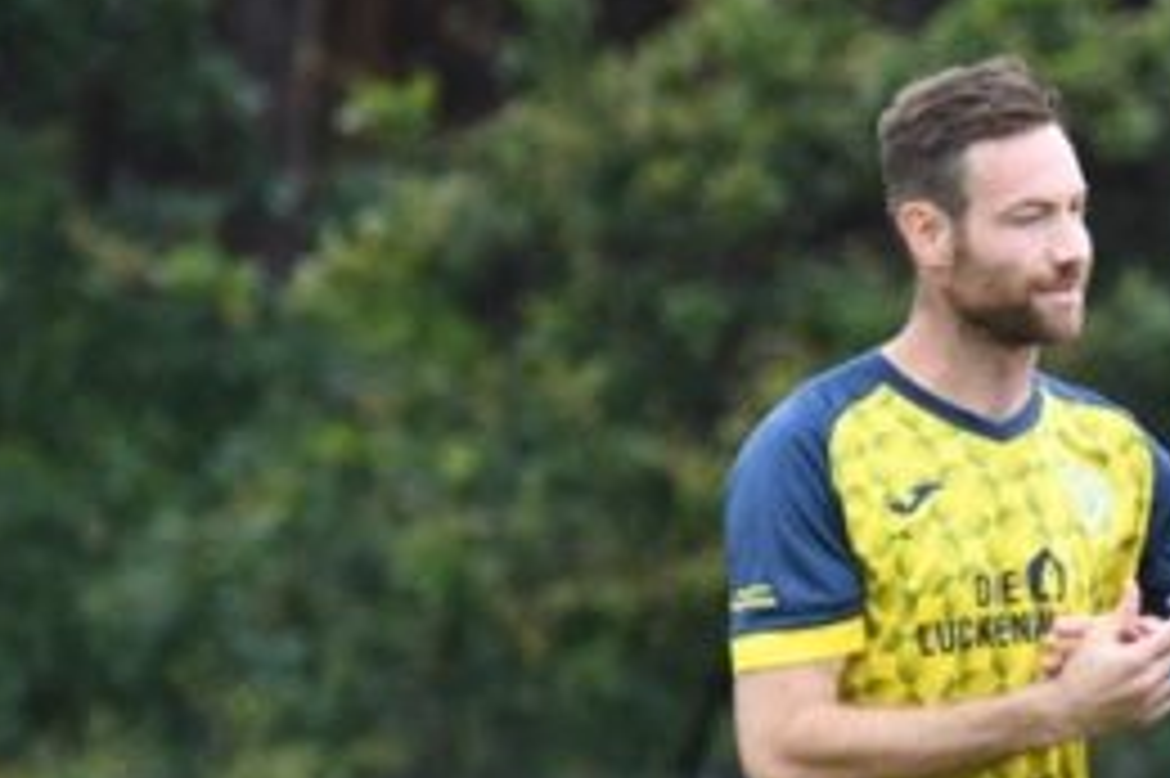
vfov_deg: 1.1
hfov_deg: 1.6
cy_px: 778
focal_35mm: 1259
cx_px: 1386
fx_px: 40890
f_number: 5.6
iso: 5000
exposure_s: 1/1600
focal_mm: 320
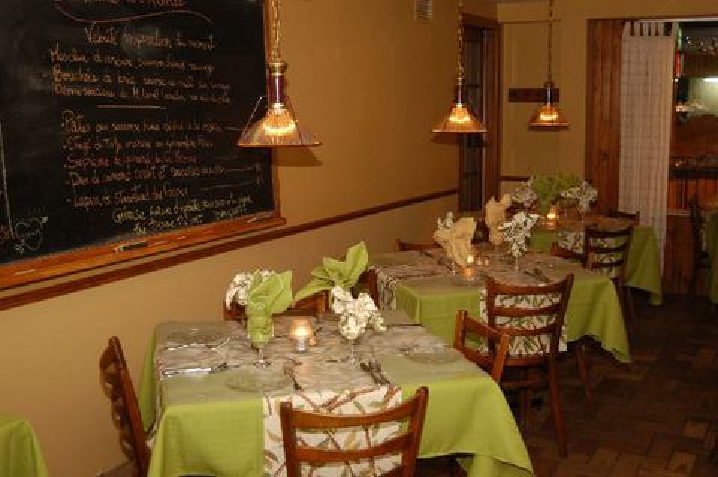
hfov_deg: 46.4
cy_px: 238
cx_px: 359
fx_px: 837
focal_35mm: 42
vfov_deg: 31.8
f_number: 4.2
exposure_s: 1/8
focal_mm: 28
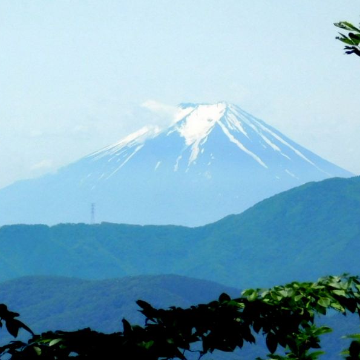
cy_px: 179
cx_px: 205
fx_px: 2071
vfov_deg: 9.9
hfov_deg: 9.9
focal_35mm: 176
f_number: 5.1
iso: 125
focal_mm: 26.3
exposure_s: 1/1250
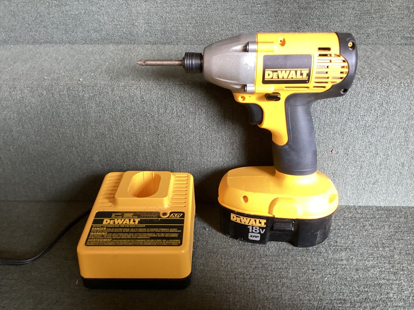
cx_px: 207
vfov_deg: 45.4
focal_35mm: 31
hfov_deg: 58.3
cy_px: 155
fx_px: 371
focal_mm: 3.3
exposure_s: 1/60
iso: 200
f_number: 2.4
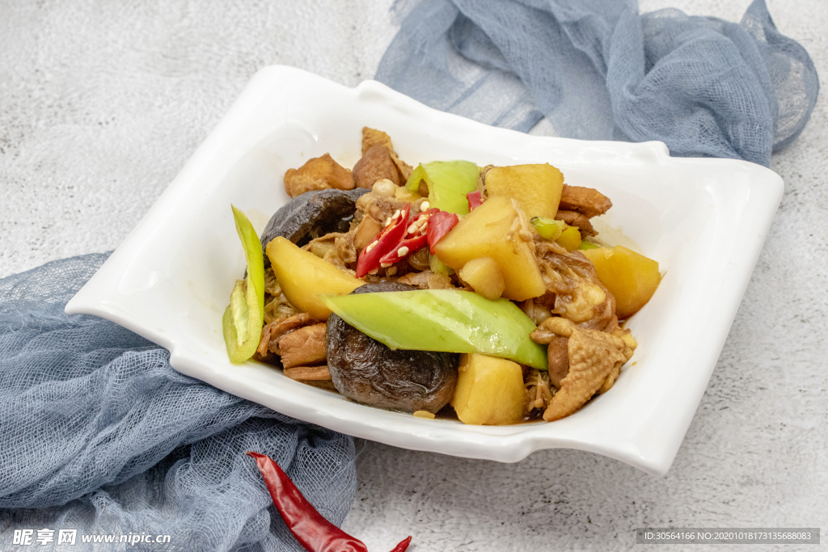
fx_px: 1656
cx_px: 414
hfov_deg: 28.1
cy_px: 276
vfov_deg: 18.9
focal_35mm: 72
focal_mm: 48
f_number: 11
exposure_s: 1/125
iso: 1600
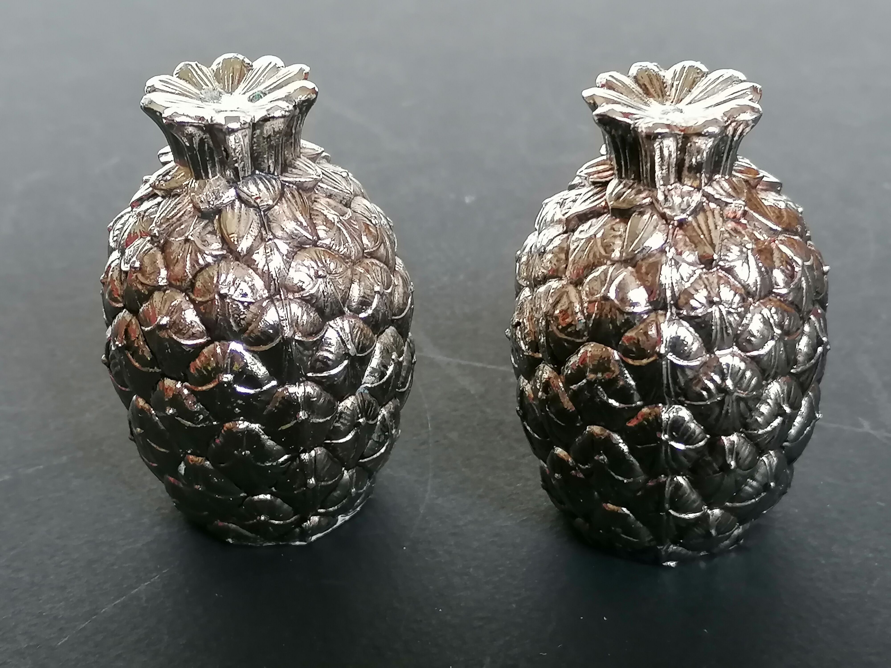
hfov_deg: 32.2
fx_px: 1544
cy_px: 334
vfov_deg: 24.4
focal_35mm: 60
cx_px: 446
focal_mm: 4.75
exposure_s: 1/50
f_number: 1.8
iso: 200
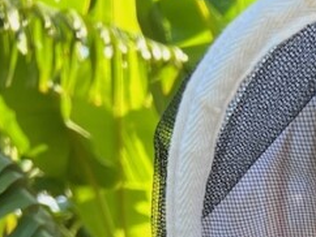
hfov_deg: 15.7
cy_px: 486
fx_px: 1005
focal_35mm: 110
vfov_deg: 11.9
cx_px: 539
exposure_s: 1/248
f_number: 1.5
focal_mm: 5.7
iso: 40
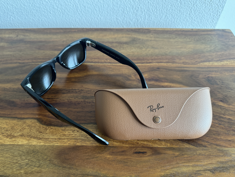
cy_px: 95
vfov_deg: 51.3
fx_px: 183
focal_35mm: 27
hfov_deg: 65.2
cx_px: 107
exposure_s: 1/60
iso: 200
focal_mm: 6.76
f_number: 1.78
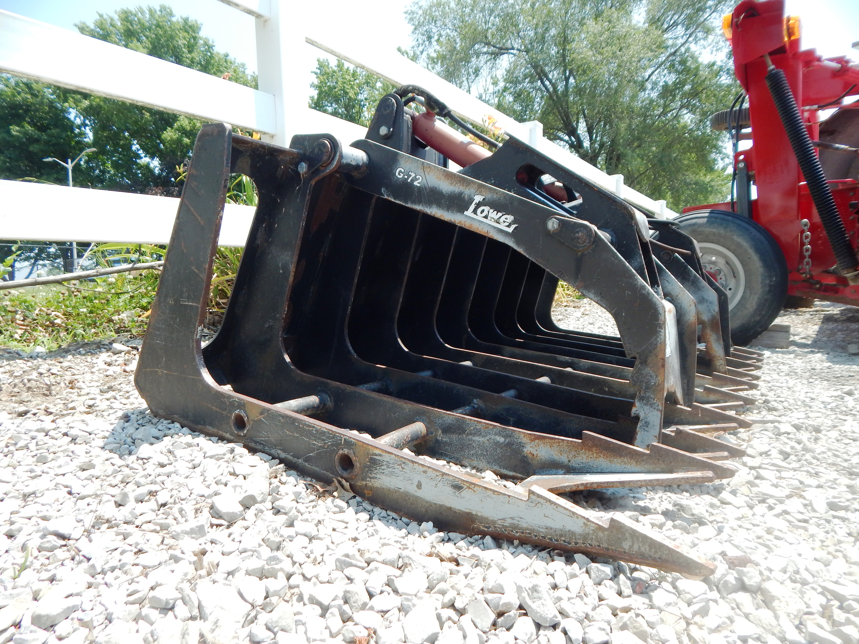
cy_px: 322
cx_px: 430
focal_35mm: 22
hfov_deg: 76.4
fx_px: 546
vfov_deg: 61.1
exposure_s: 1/640
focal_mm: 4
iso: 125
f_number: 3
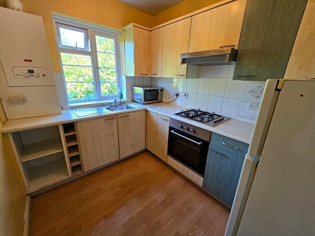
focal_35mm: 13
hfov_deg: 106.2
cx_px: 158
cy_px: 118
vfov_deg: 89.9
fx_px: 118
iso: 160
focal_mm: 2.2
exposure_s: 1/60
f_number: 2.2
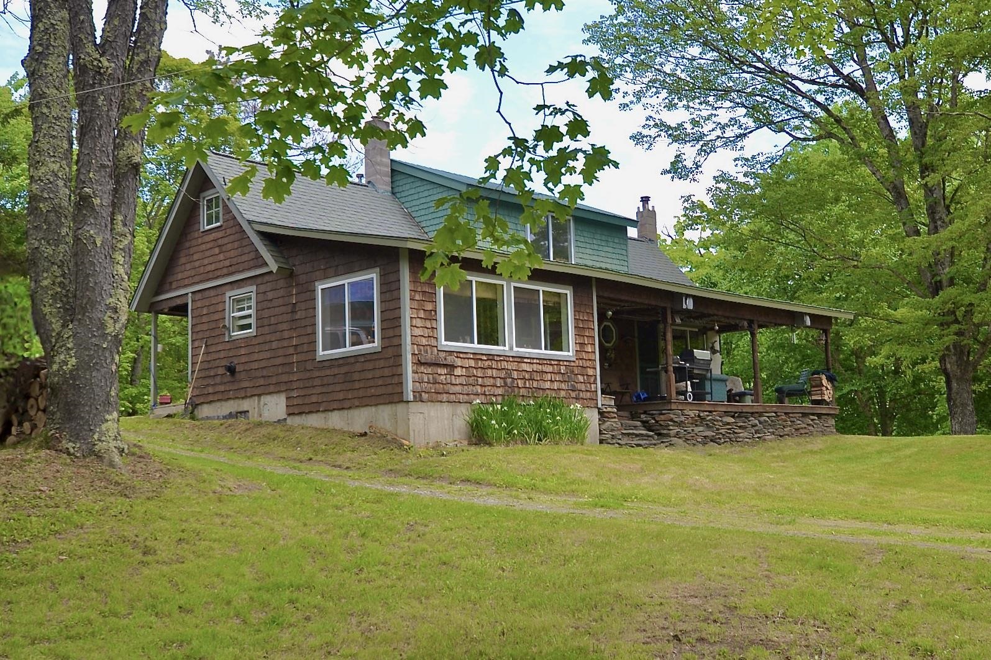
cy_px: 330
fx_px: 826
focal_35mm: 30
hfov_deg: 61.9
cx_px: 496
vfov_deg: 43.6
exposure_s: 1/160
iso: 100
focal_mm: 20
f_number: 6.3
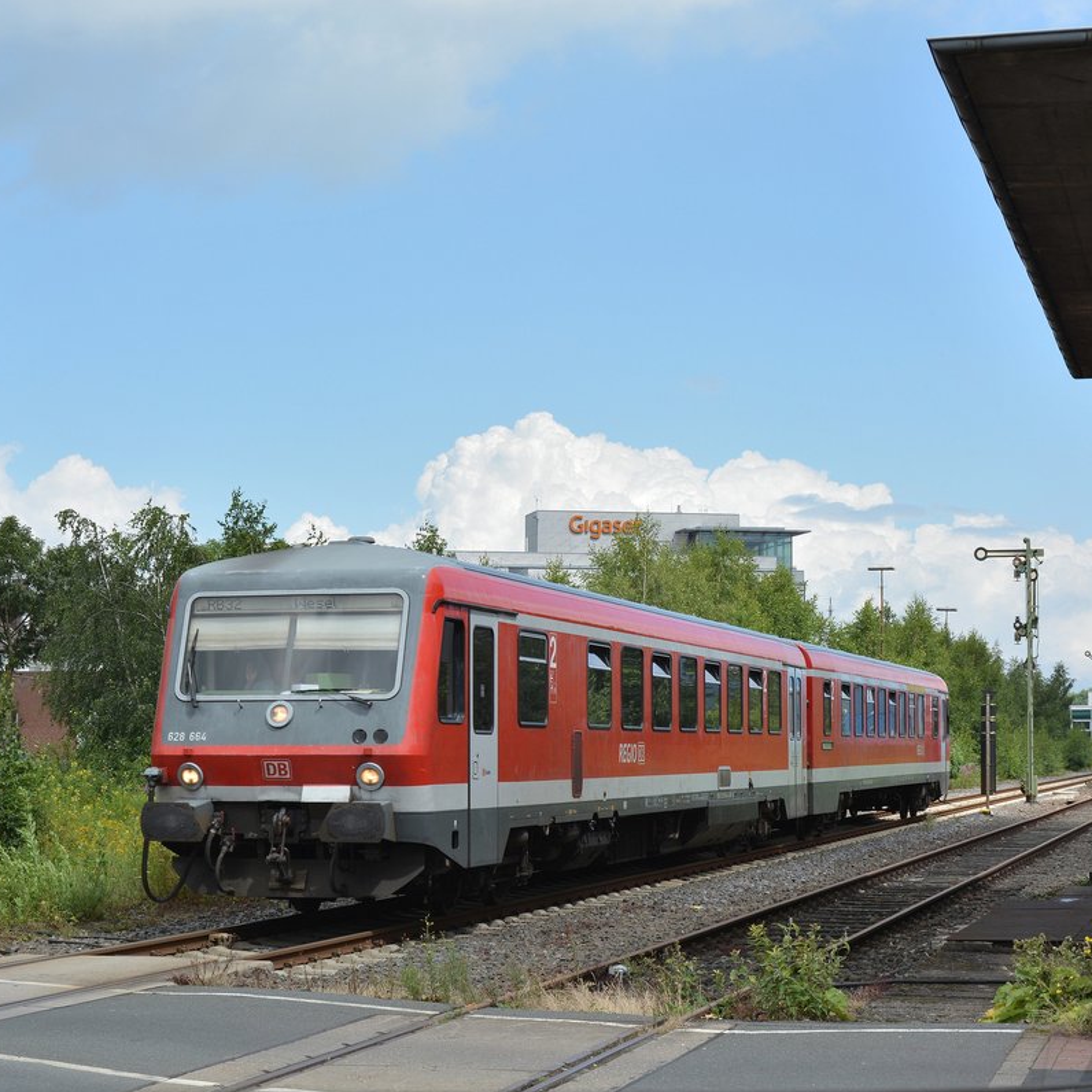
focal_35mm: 73
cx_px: 521
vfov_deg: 23.7
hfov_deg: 23.7
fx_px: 2605
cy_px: 546
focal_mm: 38
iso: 250
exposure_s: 1/640
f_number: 8
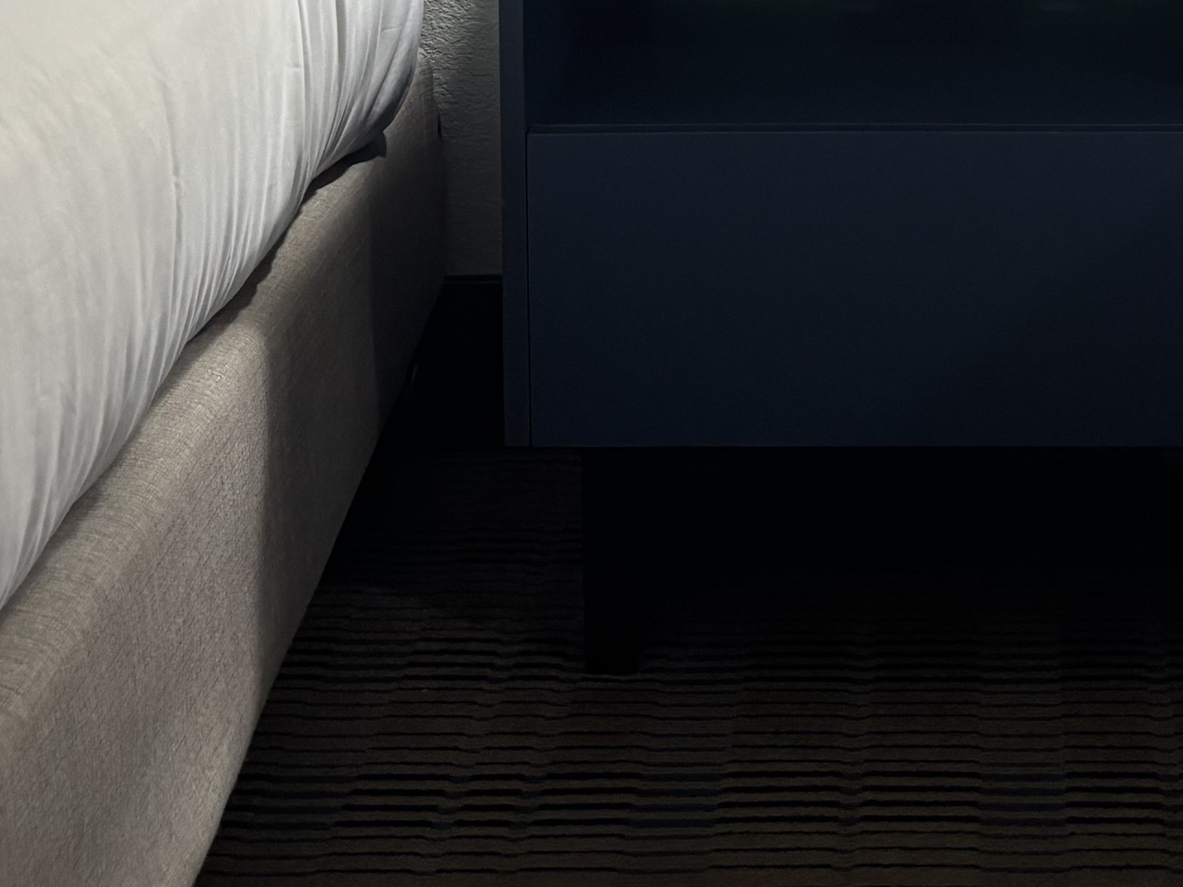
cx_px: 928
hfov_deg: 23.5
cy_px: -469
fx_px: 2802
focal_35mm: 82
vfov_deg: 16.3
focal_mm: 5.96
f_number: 1.6
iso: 160
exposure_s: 1/60
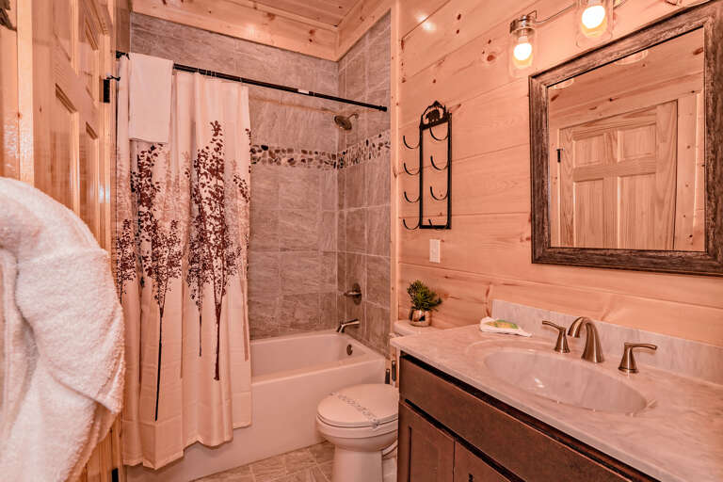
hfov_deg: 96.7
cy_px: 241
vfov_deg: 73.7
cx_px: 362
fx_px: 321
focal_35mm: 16
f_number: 9
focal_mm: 16
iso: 500
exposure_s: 1/125
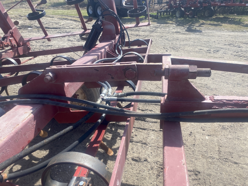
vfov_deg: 53.1
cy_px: 93
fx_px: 186
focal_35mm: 26
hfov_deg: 67.3
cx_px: 124
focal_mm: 4.25
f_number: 1.8
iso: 32
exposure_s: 1/1484
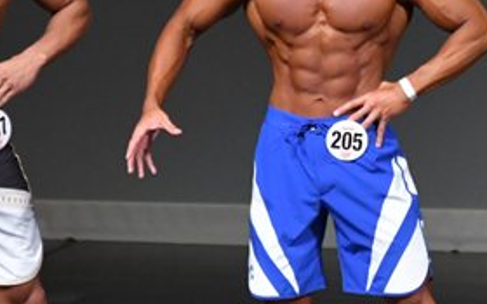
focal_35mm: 889
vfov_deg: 1.5
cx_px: 509
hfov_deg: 2.4
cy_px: 155
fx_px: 11799
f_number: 5.6
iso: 4000
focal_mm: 210
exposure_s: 1/400
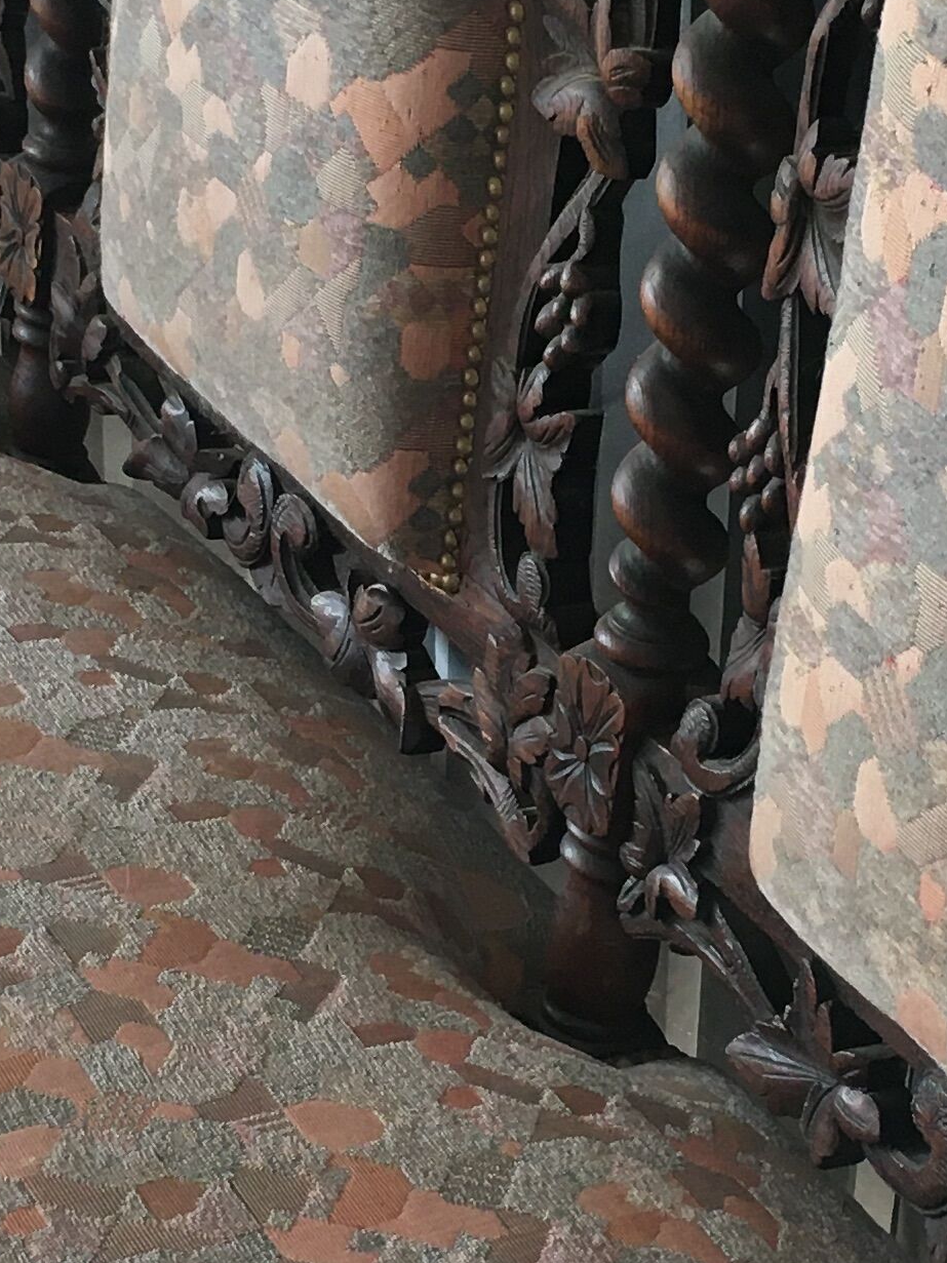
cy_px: 732
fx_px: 3466
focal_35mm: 95
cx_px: 502
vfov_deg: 20.6
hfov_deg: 15.6
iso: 50
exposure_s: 1/33
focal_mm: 4.15
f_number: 2.2
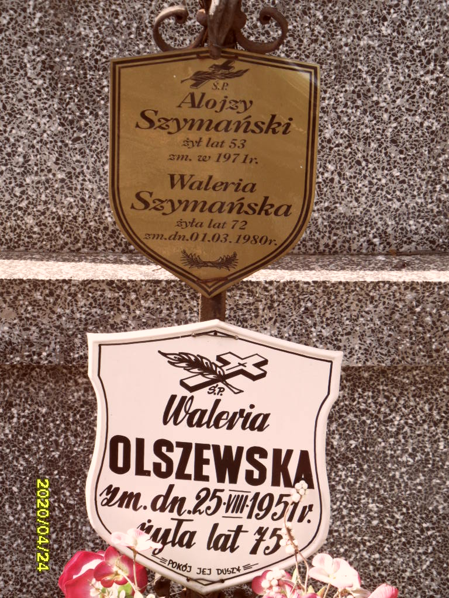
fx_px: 2075
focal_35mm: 120
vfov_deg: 16.4
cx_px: 224
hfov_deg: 12.3
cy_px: 299
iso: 80
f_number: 4.4
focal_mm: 20
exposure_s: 1/180
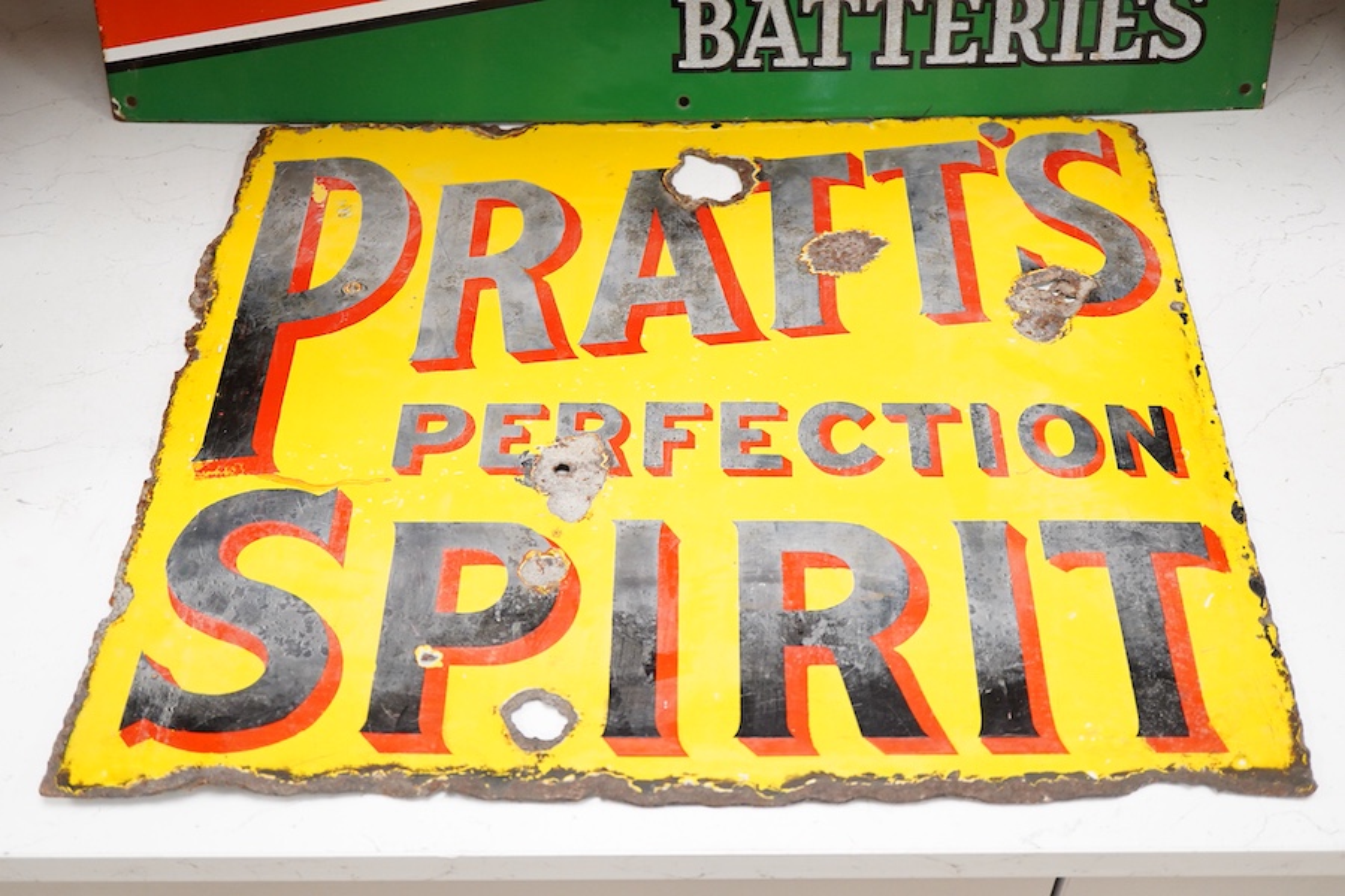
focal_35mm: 45
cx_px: 672
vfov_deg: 29.9
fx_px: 1681
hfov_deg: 43.6
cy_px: 448
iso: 1250
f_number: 3.5
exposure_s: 1/125
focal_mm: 30
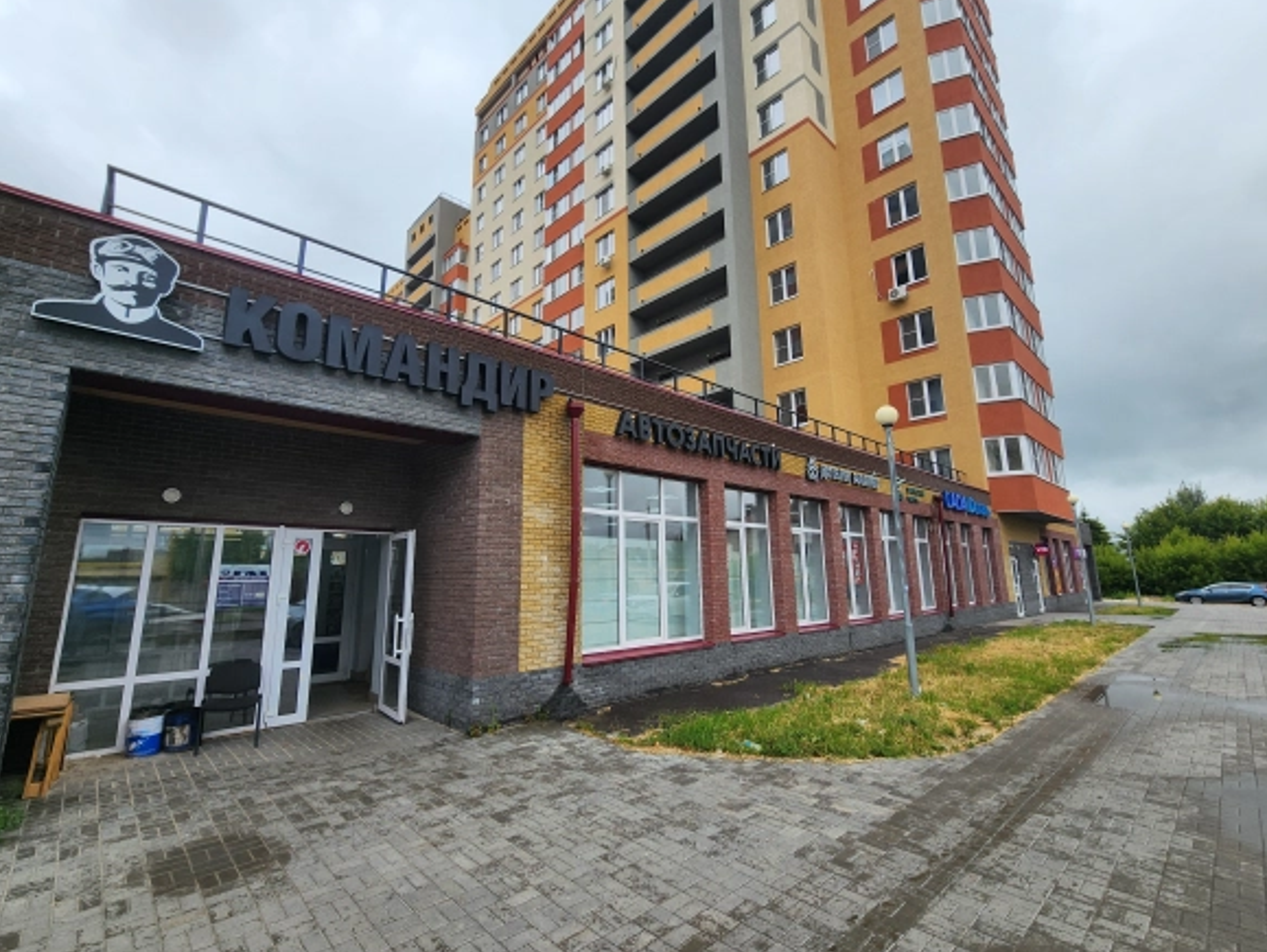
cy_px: 462
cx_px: 611
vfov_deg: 85.7
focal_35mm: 14
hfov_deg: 102.0
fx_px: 513
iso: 50
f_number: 2.2
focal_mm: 2.2
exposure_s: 1/1418
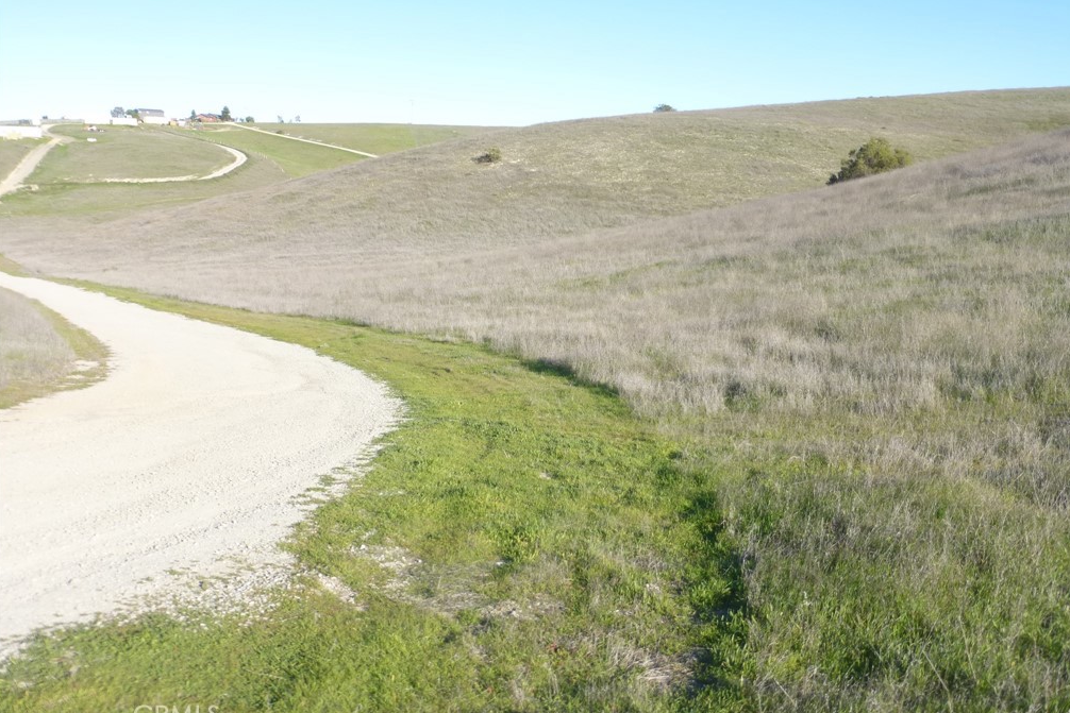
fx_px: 1070
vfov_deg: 36.9
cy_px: 322
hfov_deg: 53.1
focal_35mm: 36
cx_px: 539
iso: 100
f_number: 3.7
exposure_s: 1/640
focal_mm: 6.1
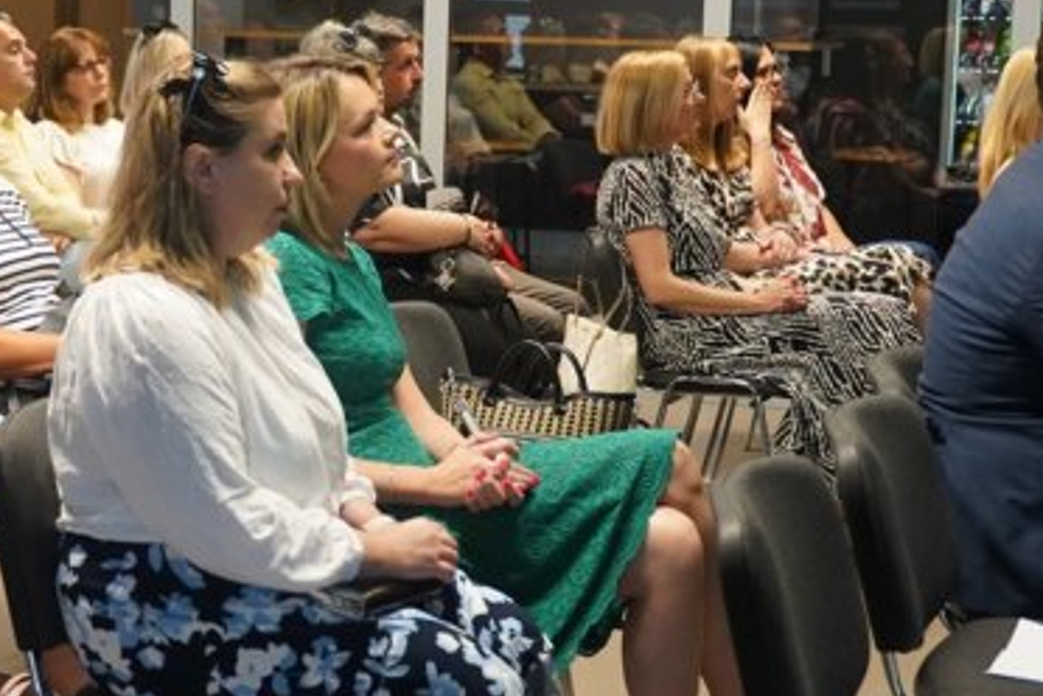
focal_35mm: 77
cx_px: 188
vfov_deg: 17.7
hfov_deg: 25.8
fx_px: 2231
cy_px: 335
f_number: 2.8
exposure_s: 1/320
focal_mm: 28
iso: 2000
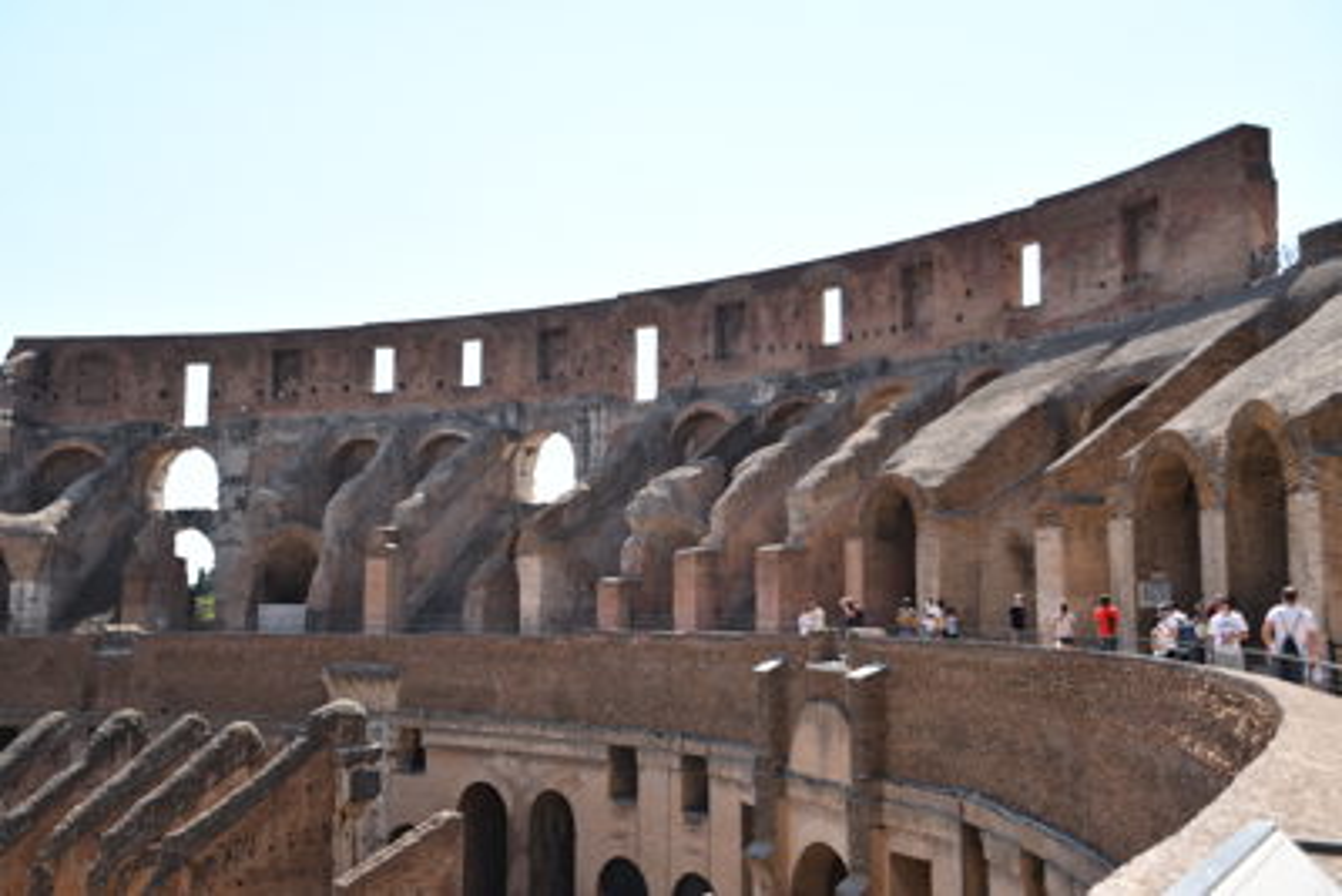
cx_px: 671
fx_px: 1454
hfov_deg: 49.5
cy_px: 448
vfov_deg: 34.2
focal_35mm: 39
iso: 100
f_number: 3.8
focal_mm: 26
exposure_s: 1/640
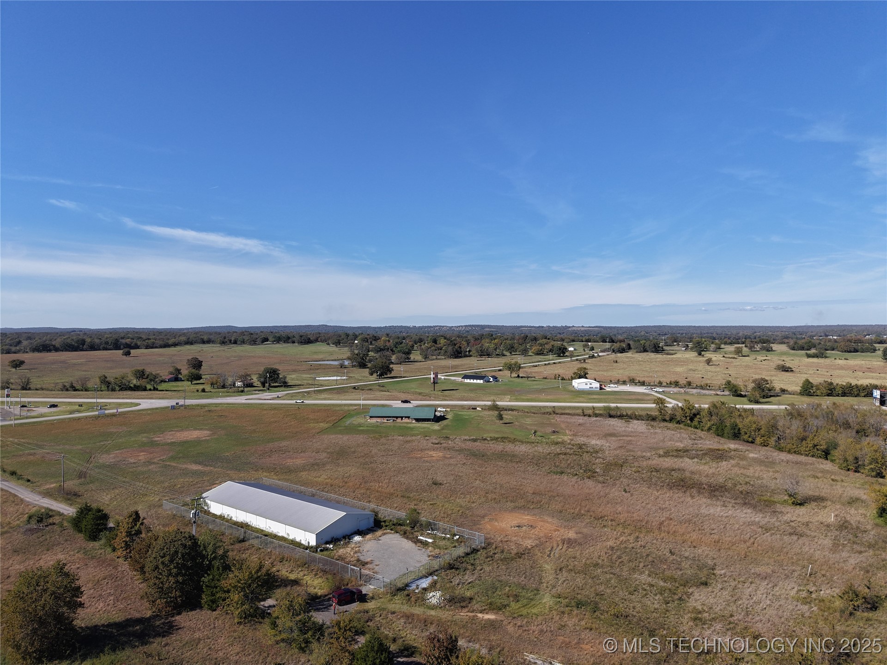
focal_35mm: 24
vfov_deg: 56.8
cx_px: 444
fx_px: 615
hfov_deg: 71.6
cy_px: 332
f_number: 1.8
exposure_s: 1/3200
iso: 120
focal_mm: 8.67
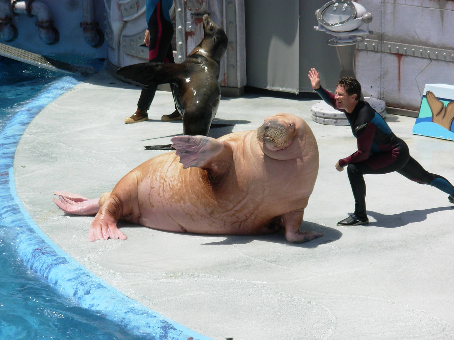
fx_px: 2492
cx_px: 227
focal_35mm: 190
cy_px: 170
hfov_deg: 10.4
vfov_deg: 7.8
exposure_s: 1/627
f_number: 5
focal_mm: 31.4
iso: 50
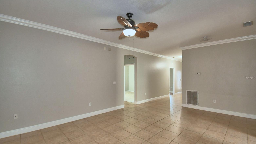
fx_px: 109
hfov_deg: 99.4
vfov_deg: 67.0
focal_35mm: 16
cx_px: 129
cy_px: 78
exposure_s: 1/30
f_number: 4.5
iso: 500
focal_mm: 10
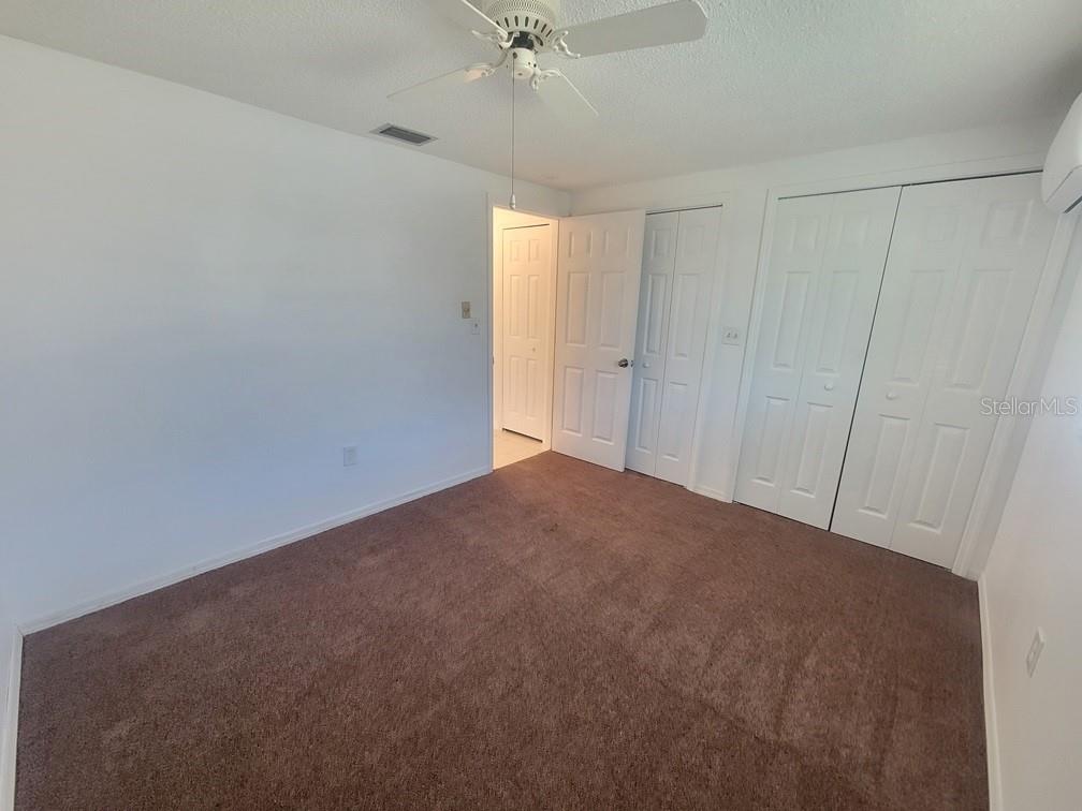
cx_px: 541
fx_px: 406
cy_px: 406
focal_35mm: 13
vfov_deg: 89.9
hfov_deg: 106.2
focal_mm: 2.2
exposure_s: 1/60
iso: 320
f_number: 2.2
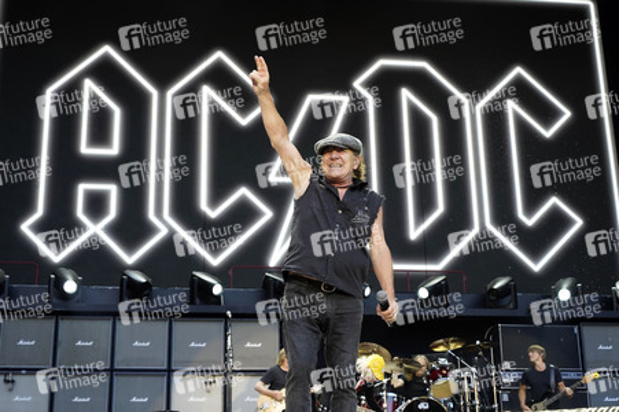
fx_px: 808
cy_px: 206
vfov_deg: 28.6
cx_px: 310
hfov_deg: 41.9
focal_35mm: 47
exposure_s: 1/400
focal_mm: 47
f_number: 5
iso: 1600
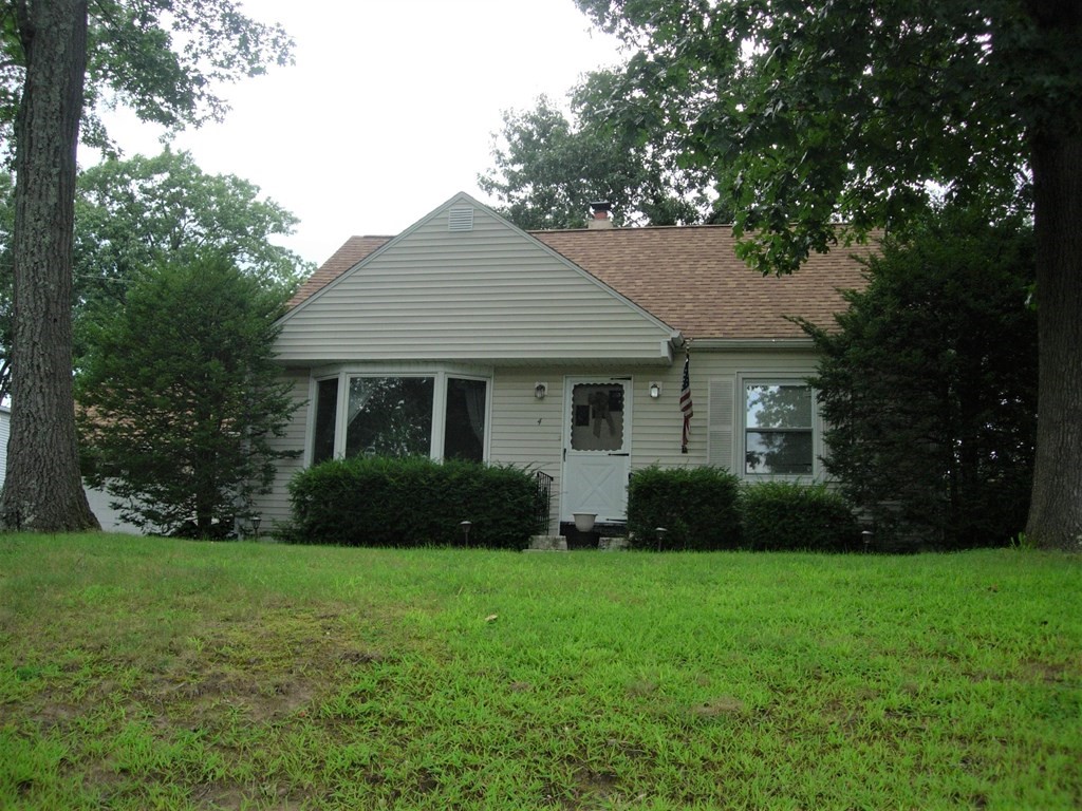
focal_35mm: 38
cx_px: 541
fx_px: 1188
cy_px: 406
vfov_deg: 37.7
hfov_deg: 49.0
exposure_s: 1/384
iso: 64
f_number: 2.8
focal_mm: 7.8
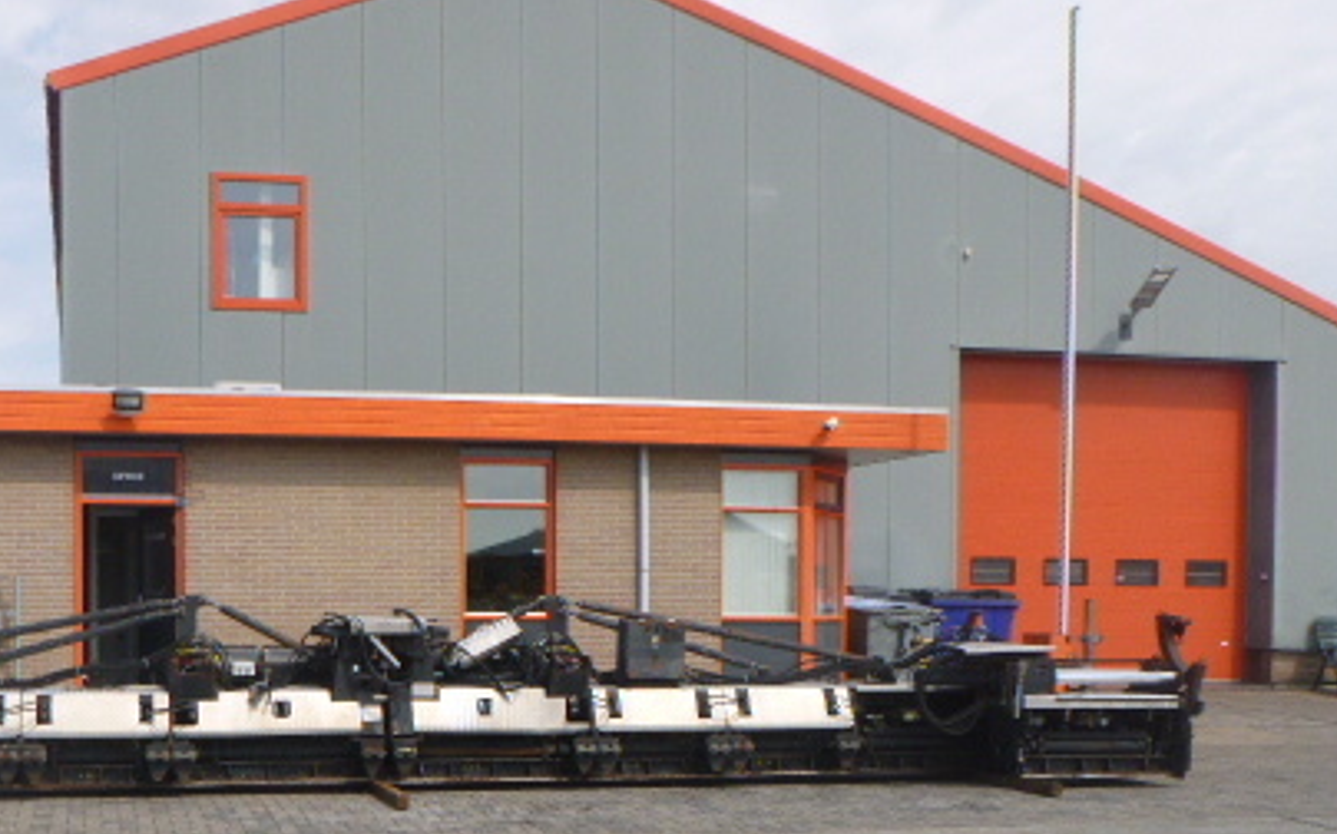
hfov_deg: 45.6
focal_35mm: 42
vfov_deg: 29.7
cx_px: 341
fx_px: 1530
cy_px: 678
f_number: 3.9
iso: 100
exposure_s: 1/400
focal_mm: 4.5
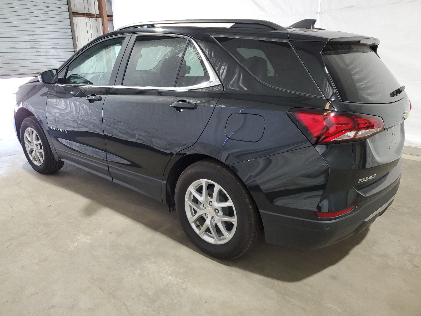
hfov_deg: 67.3
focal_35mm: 26
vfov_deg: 53.1
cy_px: 158
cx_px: 210
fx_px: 316
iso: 138
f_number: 1.5
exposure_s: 1/60.2
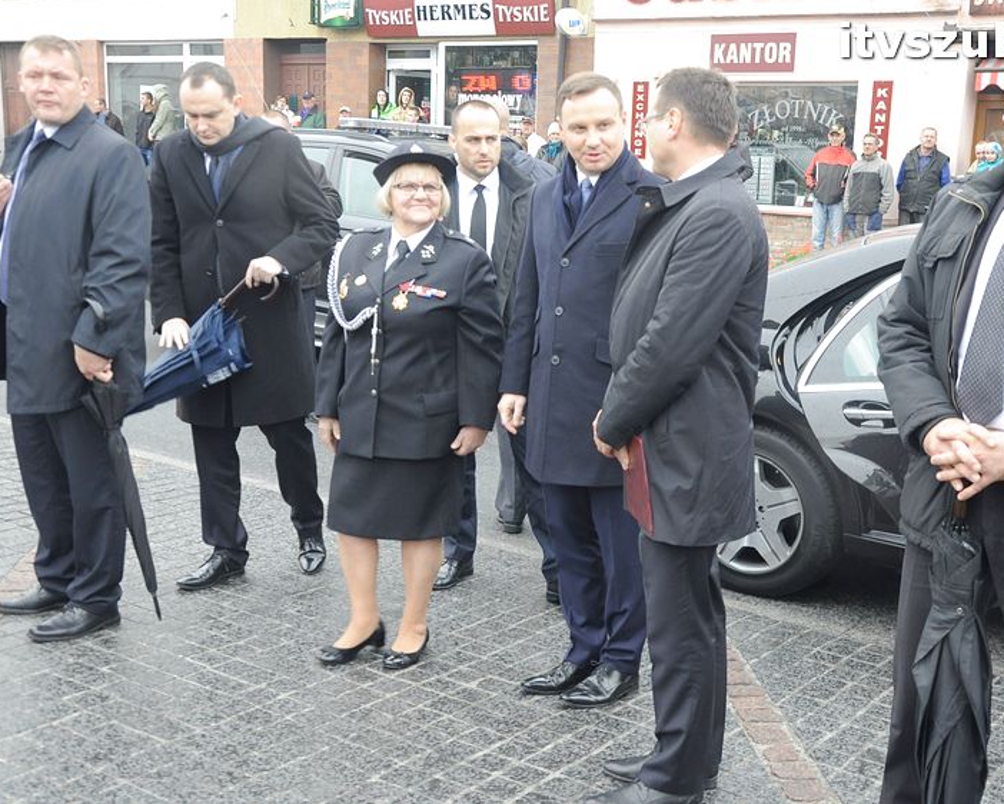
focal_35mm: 43
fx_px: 1265
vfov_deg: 35.2
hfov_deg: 43.2
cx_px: 553
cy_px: 401
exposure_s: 1/125
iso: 800
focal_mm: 25
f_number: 5.6
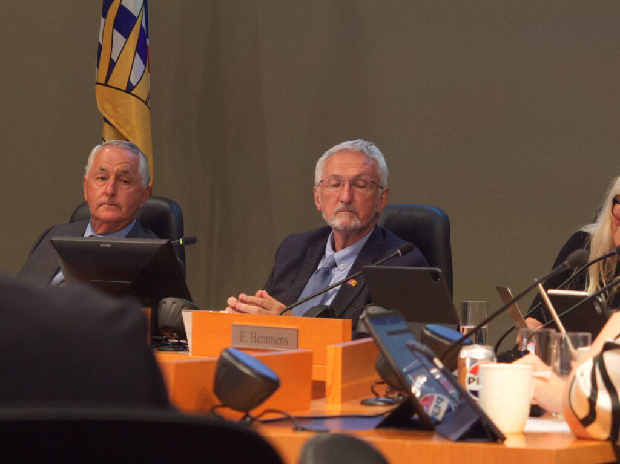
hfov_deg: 23.6
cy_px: 232
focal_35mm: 83
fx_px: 1486
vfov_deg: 17.8
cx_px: 310
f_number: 2.8
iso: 800
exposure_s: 1/200
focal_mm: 40
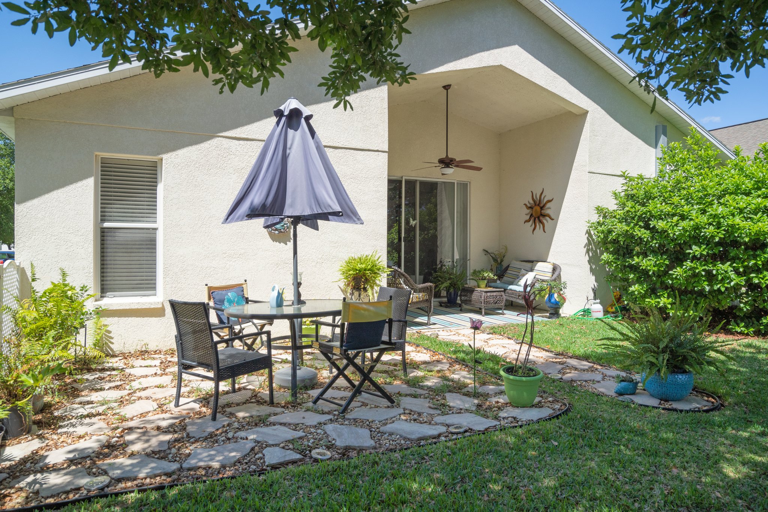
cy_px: 256
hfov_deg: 76.1
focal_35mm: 23
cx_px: 384
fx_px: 491
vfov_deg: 55.1
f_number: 8
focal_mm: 23
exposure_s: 1/800
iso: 320
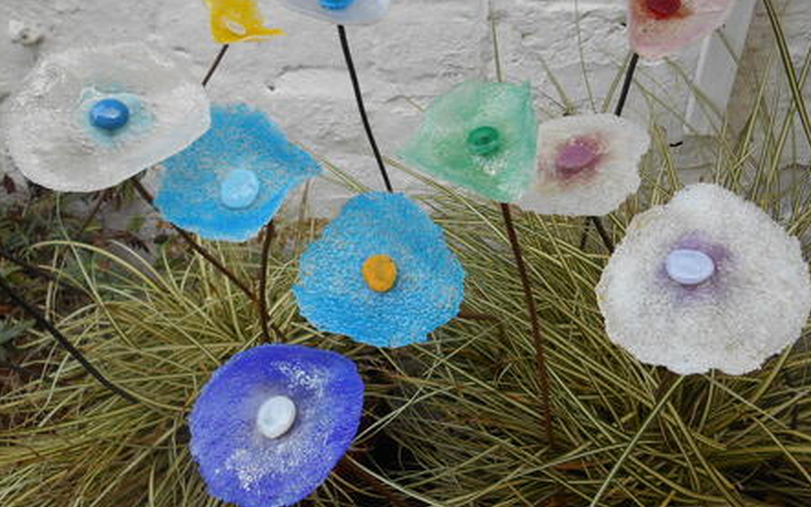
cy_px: 216
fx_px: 619
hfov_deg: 66.5
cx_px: 406
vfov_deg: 44.4
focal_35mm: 28
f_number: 3.4
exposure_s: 1/100
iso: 80
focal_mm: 4.7
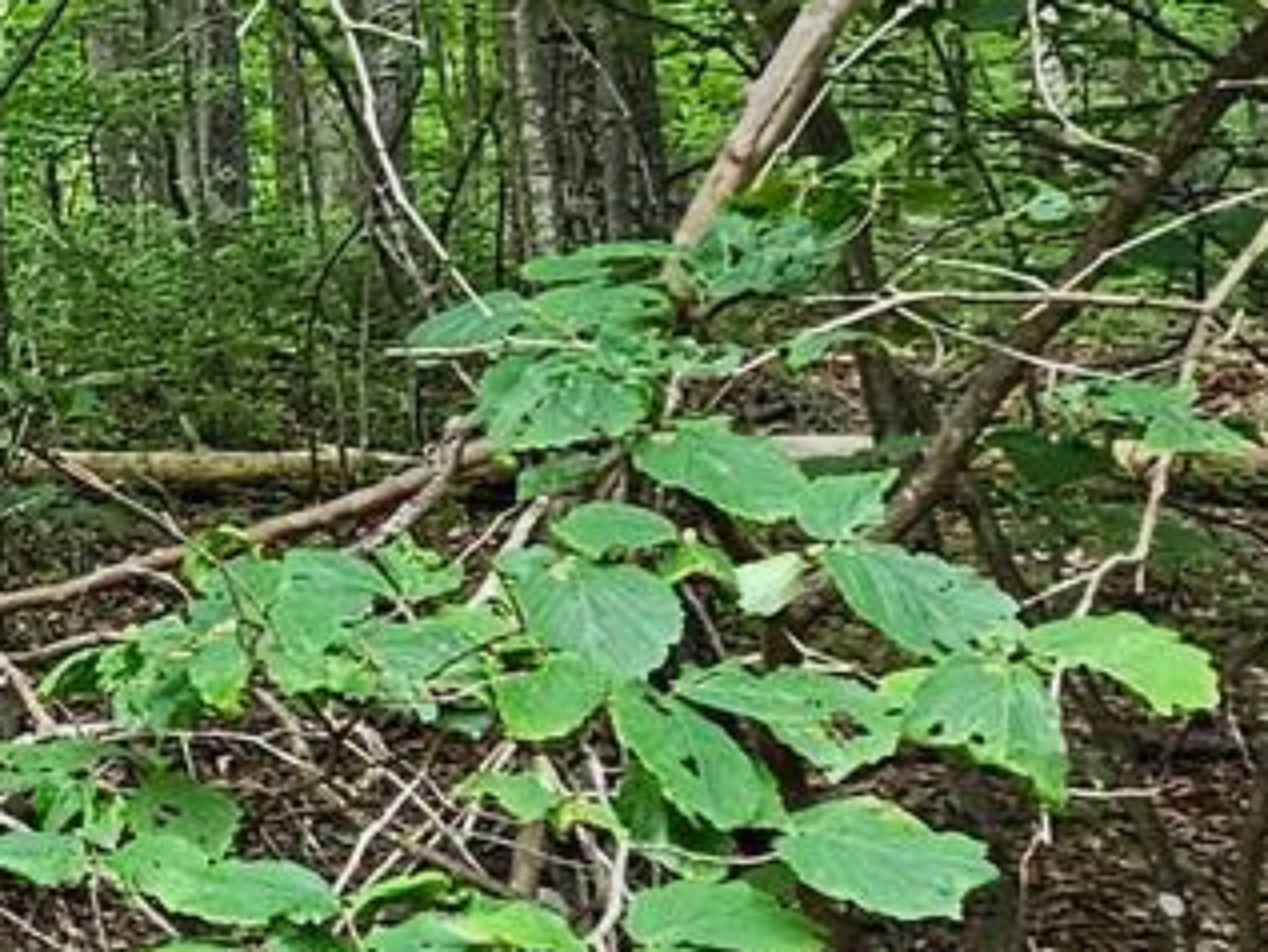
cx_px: -1180
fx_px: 3078
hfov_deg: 17.5
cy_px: 52
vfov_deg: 17.3
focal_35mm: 84
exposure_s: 1/60
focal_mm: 2.2
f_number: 2.2
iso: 125
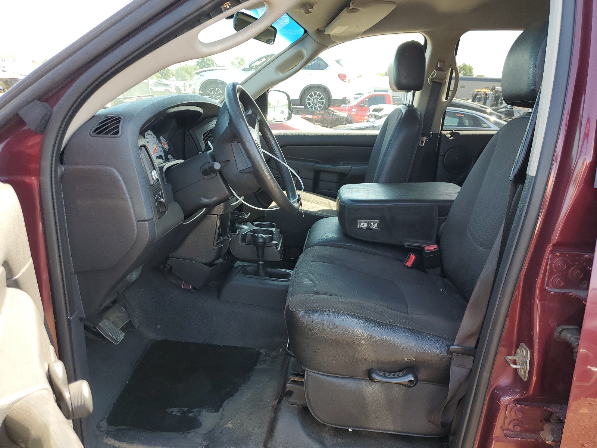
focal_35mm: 26
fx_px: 448
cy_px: 224
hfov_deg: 67.3
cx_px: 298
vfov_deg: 53.1
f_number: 1.5
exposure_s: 1/217
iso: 50
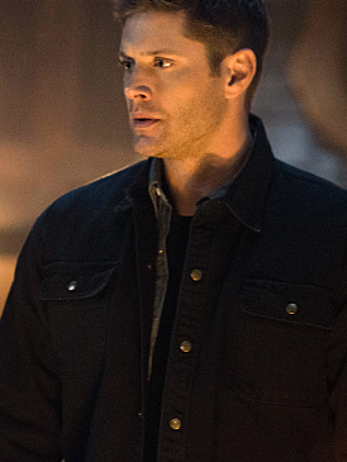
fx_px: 2391
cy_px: 168
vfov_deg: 11.0
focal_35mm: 179
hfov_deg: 8.2
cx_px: -33
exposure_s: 1/80
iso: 4000
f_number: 1.8
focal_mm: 85
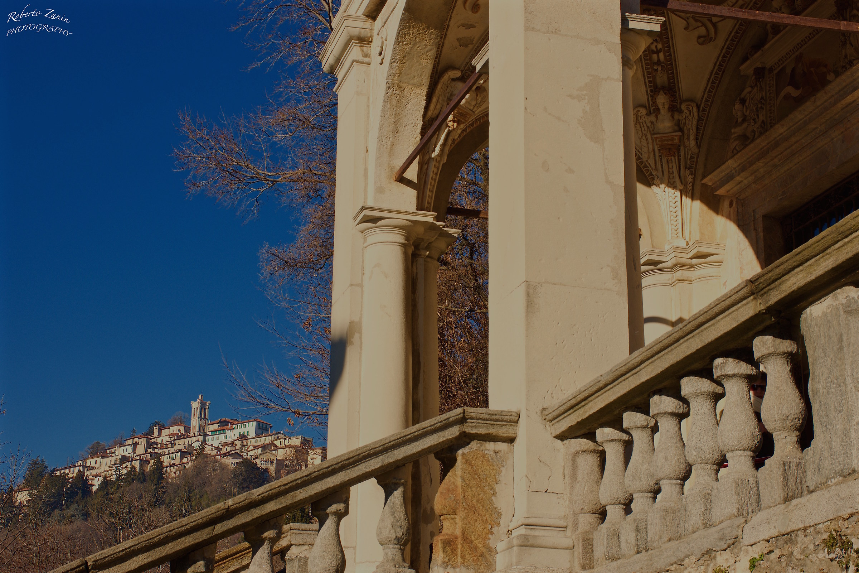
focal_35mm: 63
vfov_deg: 21.6
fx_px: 1503
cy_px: 286
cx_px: 430
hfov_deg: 31.9
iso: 100
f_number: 13
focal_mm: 42
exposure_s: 1/125
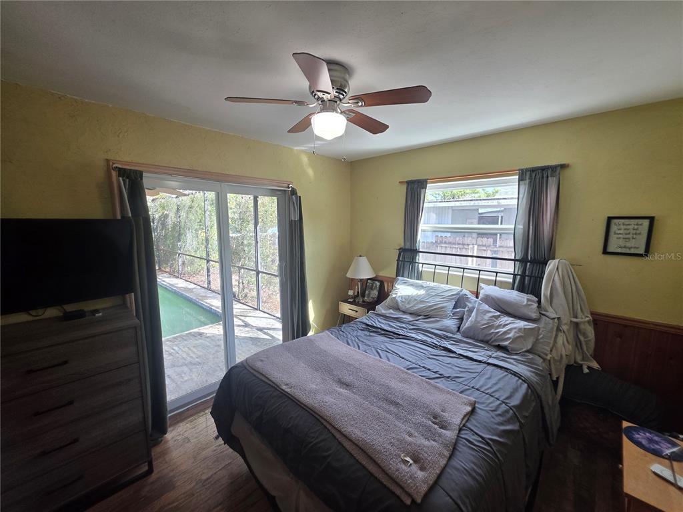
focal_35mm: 13
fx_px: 256
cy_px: 256
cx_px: 342
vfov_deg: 89.9
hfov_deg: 106.2
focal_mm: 2.2
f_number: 1.9
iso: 80
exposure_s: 1/120
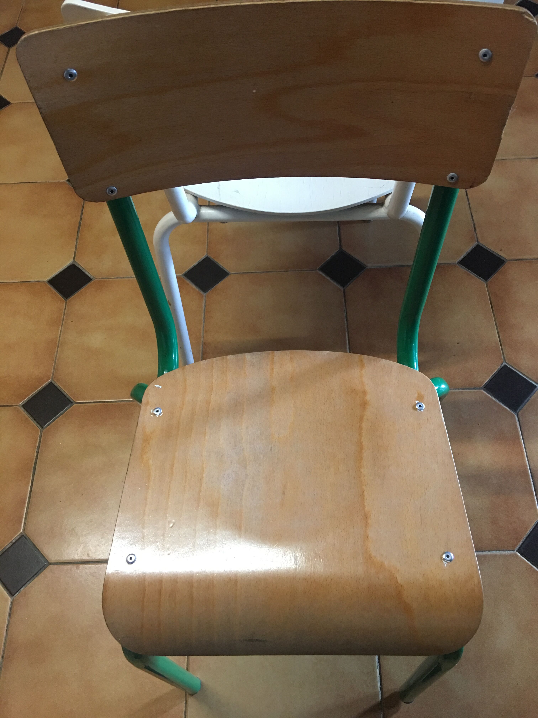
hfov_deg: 48.2
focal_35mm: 29
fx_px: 601
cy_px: 359
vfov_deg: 61.7
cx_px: 269
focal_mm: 4.15
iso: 100
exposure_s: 1/17
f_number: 2.2
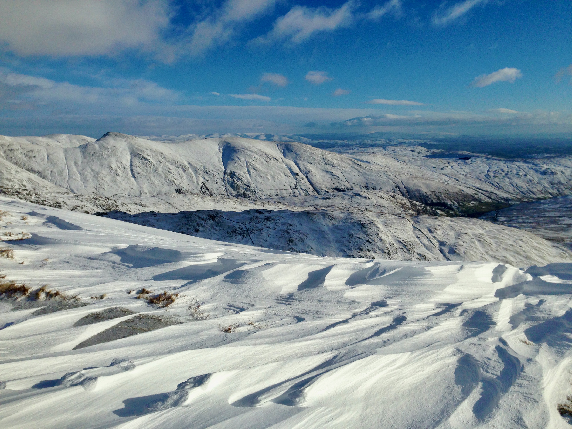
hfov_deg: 55.4
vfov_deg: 42.9
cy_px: 214
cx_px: 286
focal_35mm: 33
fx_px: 545
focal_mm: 4.12
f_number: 2.4
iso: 50
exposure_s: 1/6024
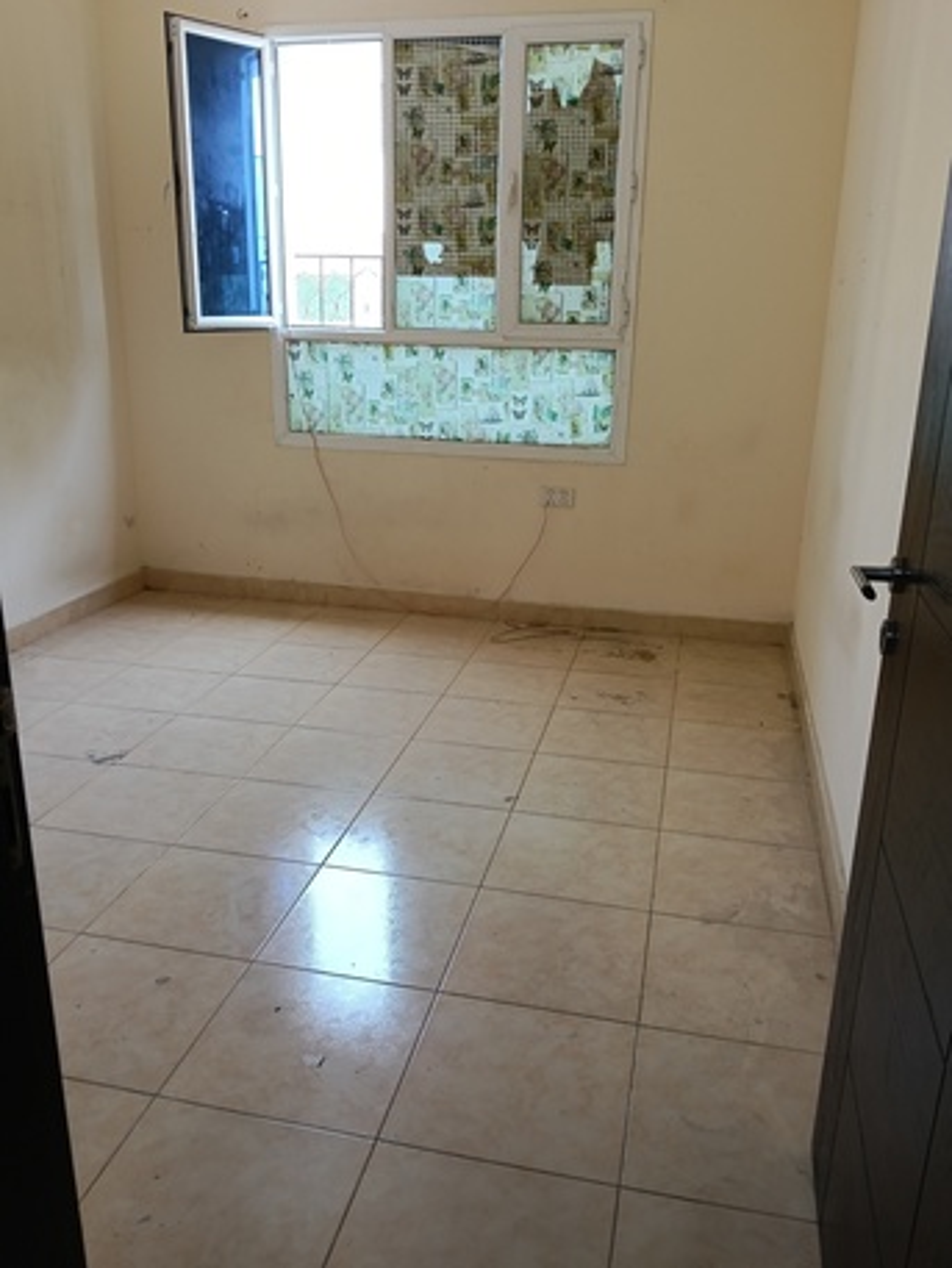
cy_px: 634
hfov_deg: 51.4
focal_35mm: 27
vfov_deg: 65.3
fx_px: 990
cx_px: 476
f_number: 1.8
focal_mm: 3.98
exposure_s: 1/33.3
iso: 125
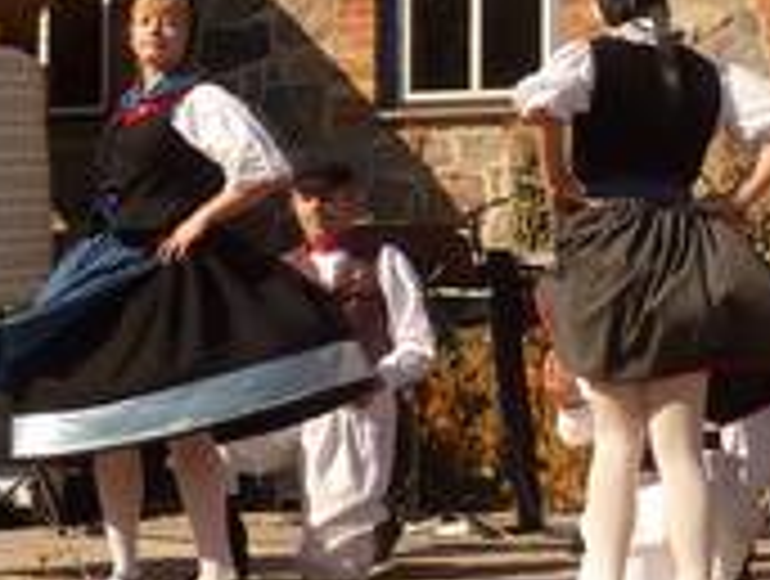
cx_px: 626
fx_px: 2185
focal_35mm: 98
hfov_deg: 19.8
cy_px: 216
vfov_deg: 15.1
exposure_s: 1/500
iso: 80
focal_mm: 5.7
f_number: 5
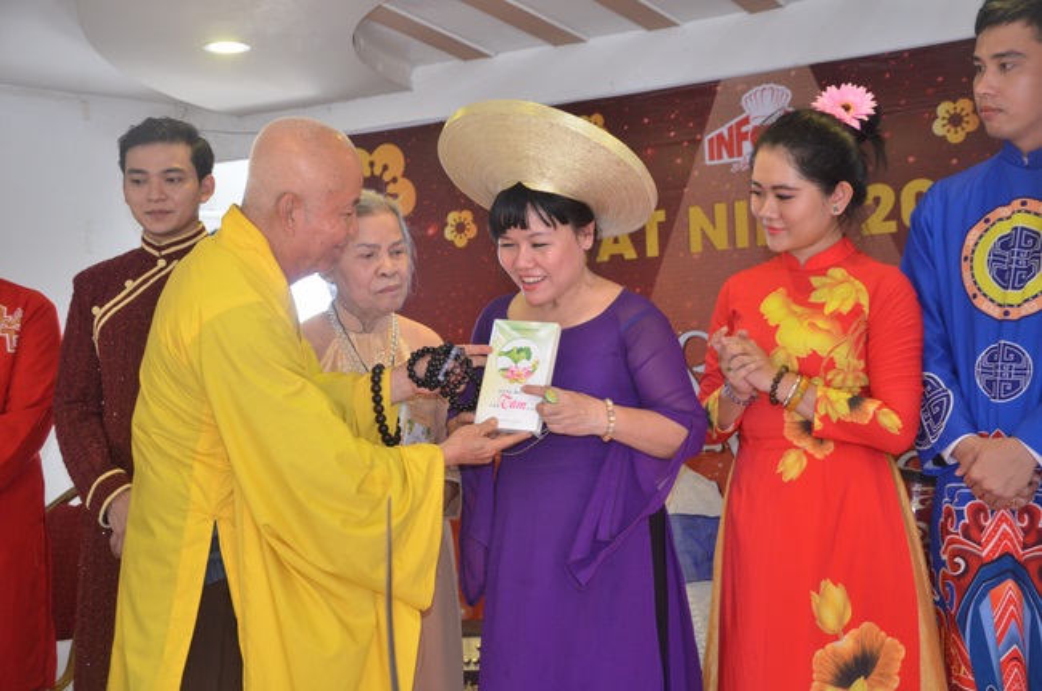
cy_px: 346
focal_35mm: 52
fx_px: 1517
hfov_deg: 37.9
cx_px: 521
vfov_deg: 25.7
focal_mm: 35
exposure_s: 1/125
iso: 1000
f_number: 5
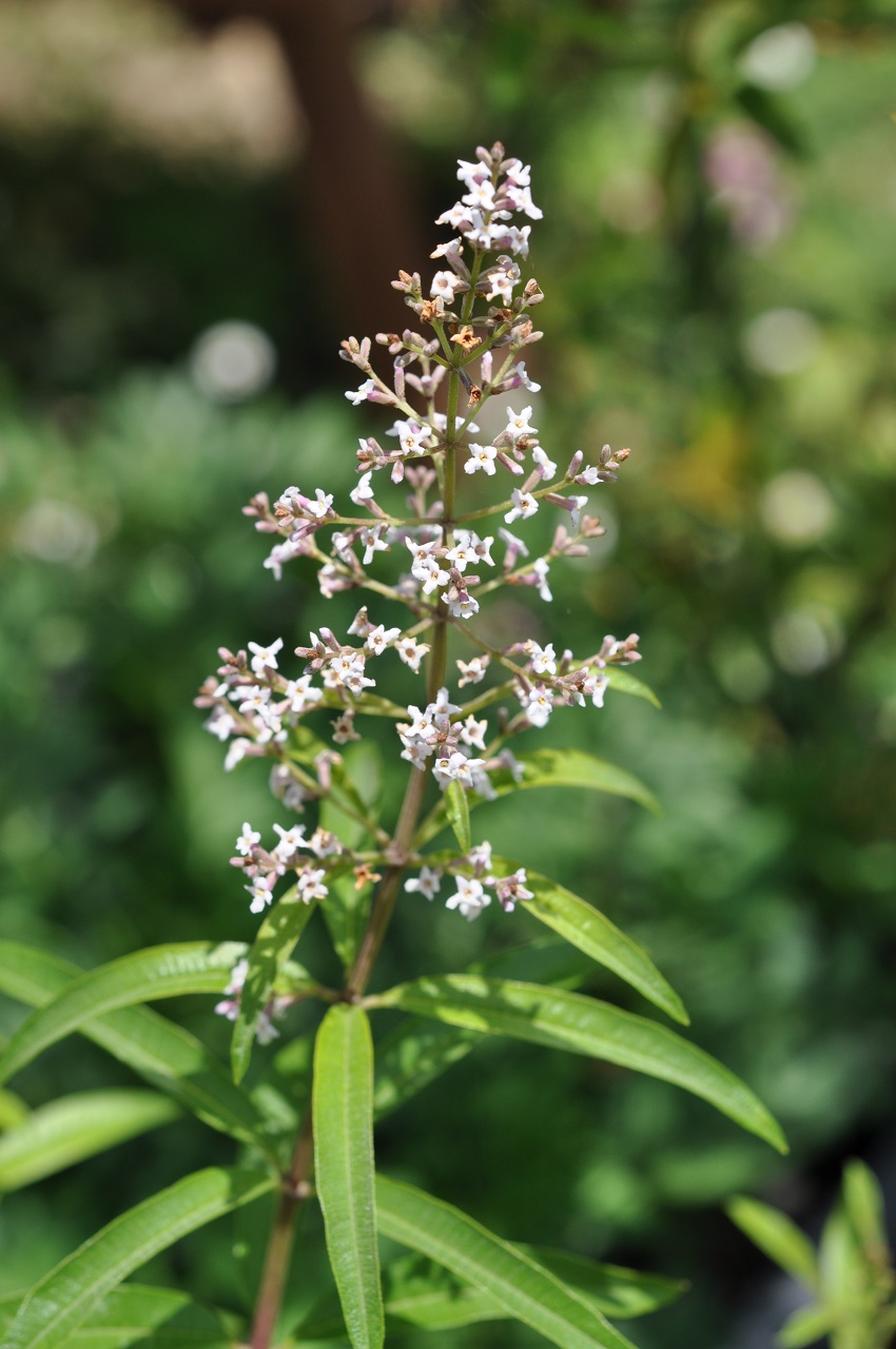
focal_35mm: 90
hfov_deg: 15.1
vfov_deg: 22.6
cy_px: 674
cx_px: 448
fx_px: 3369
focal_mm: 60
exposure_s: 1/400
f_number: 8
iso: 200
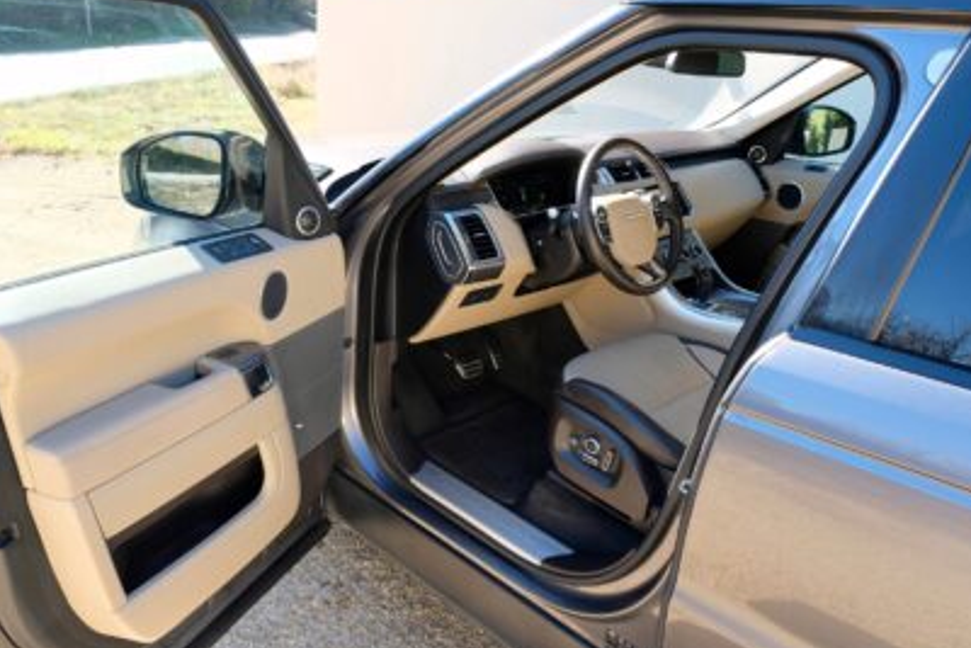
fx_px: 728
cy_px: 330
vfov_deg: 48.0
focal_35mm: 27
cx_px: 447
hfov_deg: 67.3
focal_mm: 16
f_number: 5
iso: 400
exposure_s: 1/140
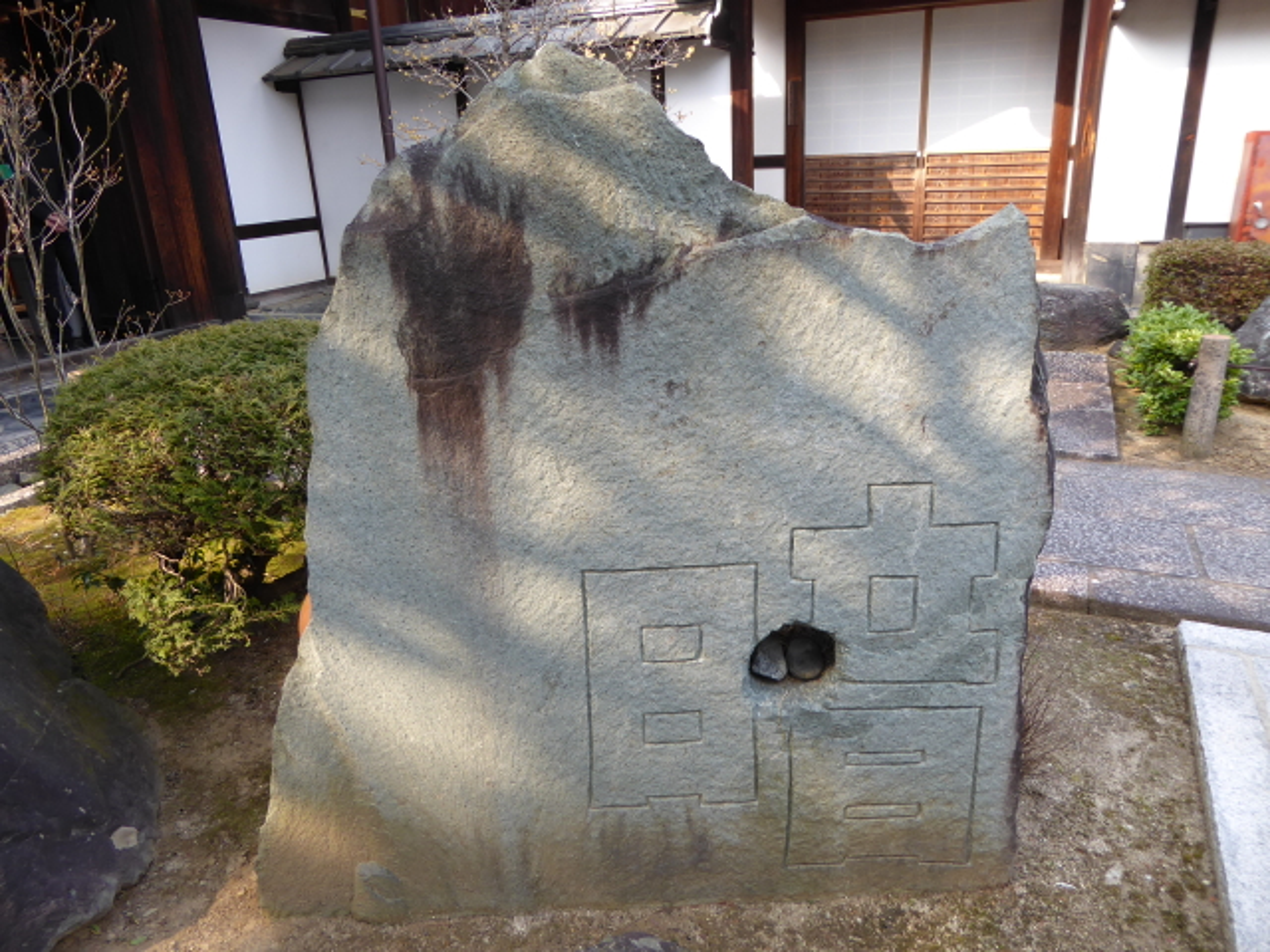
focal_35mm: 25
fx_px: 917
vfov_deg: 54.9
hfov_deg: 69.4
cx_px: 635
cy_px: 476
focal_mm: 4.3
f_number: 3.3
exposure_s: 1/100
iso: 80
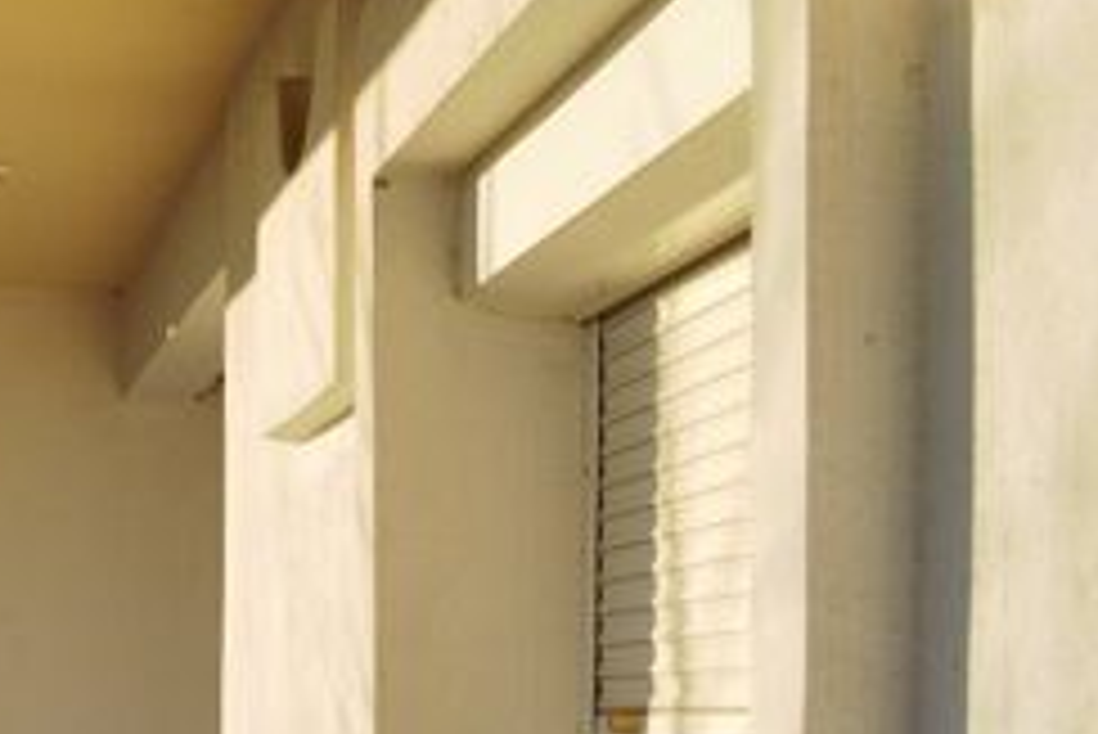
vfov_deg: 16.9
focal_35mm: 78
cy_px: 829
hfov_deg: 22.5
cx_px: -430
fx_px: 2380
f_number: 8
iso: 100
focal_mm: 18
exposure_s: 1/250
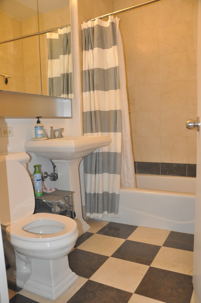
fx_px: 227
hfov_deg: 47.8
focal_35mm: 27
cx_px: 100
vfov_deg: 67.4
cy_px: 152
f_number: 3.5
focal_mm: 18
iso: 800
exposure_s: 1/60
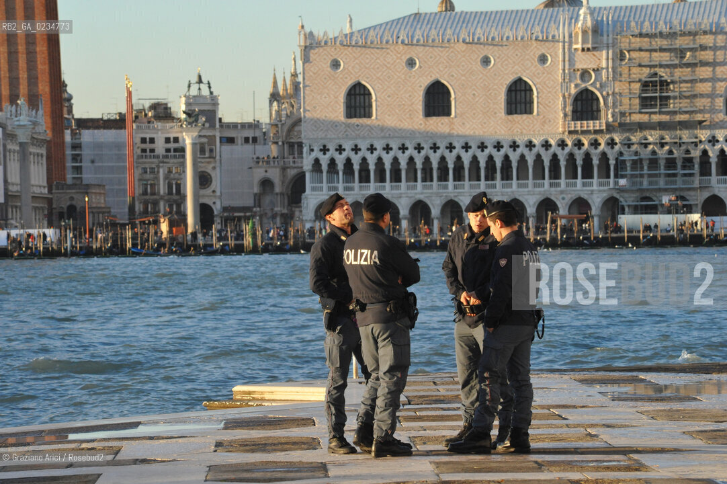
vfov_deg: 7.6
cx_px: 364
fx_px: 3633
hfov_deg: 11.4
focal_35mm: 180
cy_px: 242
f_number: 14
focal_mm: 180
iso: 3200
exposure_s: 1/800
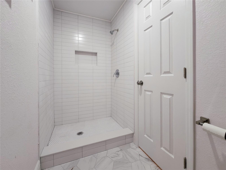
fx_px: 85
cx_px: 113
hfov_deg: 106.2
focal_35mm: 13
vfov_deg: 89.9
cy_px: 85
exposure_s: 1/60.2
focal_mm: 2.2
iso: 320
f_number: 2.2
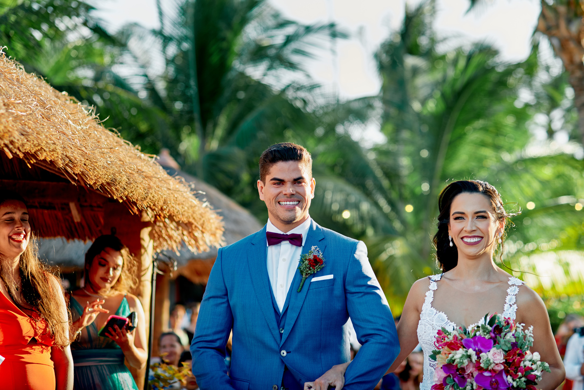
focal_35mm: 85
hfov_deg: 23.9
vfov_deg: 16.1
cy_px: 195
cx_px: 292
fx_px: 1379
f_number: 2.8
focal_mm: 85
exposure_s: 1/400
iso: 100
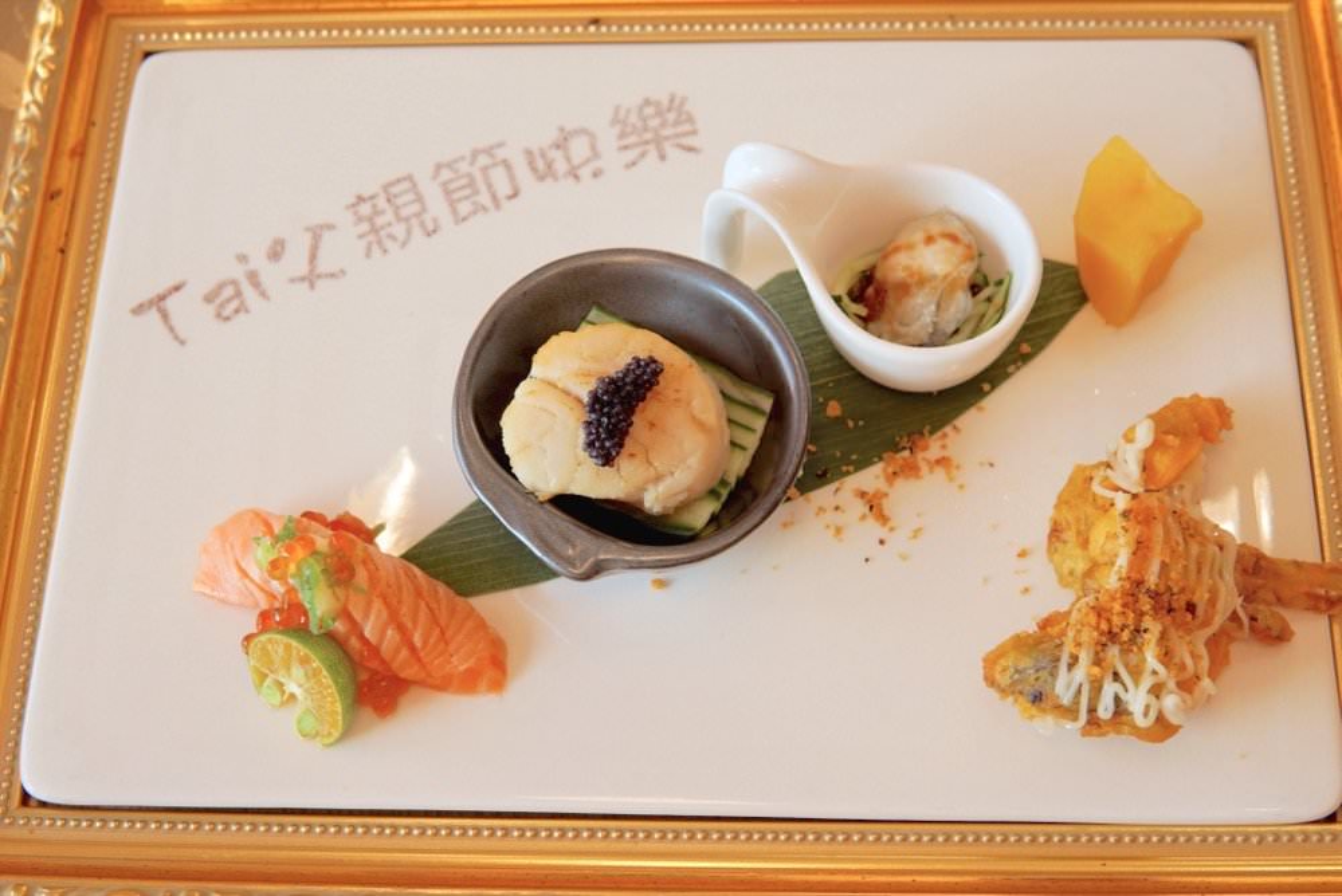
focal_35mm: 45
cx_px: 671
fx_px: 1678
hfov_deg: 43.6
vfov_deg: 29.9
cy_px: 448
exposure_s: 1/100
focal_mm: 30
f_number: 5.6
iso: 100
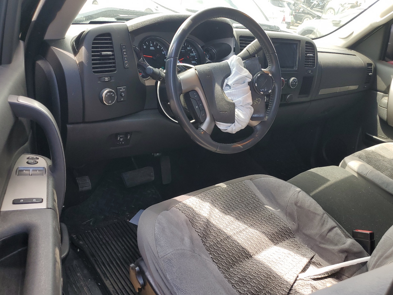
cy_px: 159
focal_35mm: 28
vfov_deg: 49.7
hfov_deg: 63.4
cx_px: 207
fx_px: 318
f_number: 1.5
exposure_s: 1/200
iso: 50
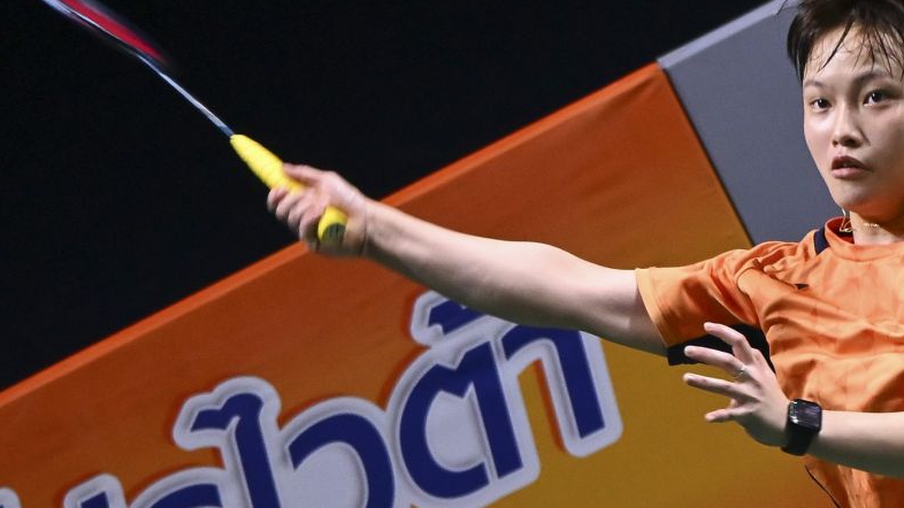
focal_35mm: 611
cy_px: 302
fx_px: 14645
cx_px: 628
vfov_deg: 2.0
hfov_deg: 3.5
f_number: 6
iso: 2500
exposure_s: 1/640
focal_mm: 370
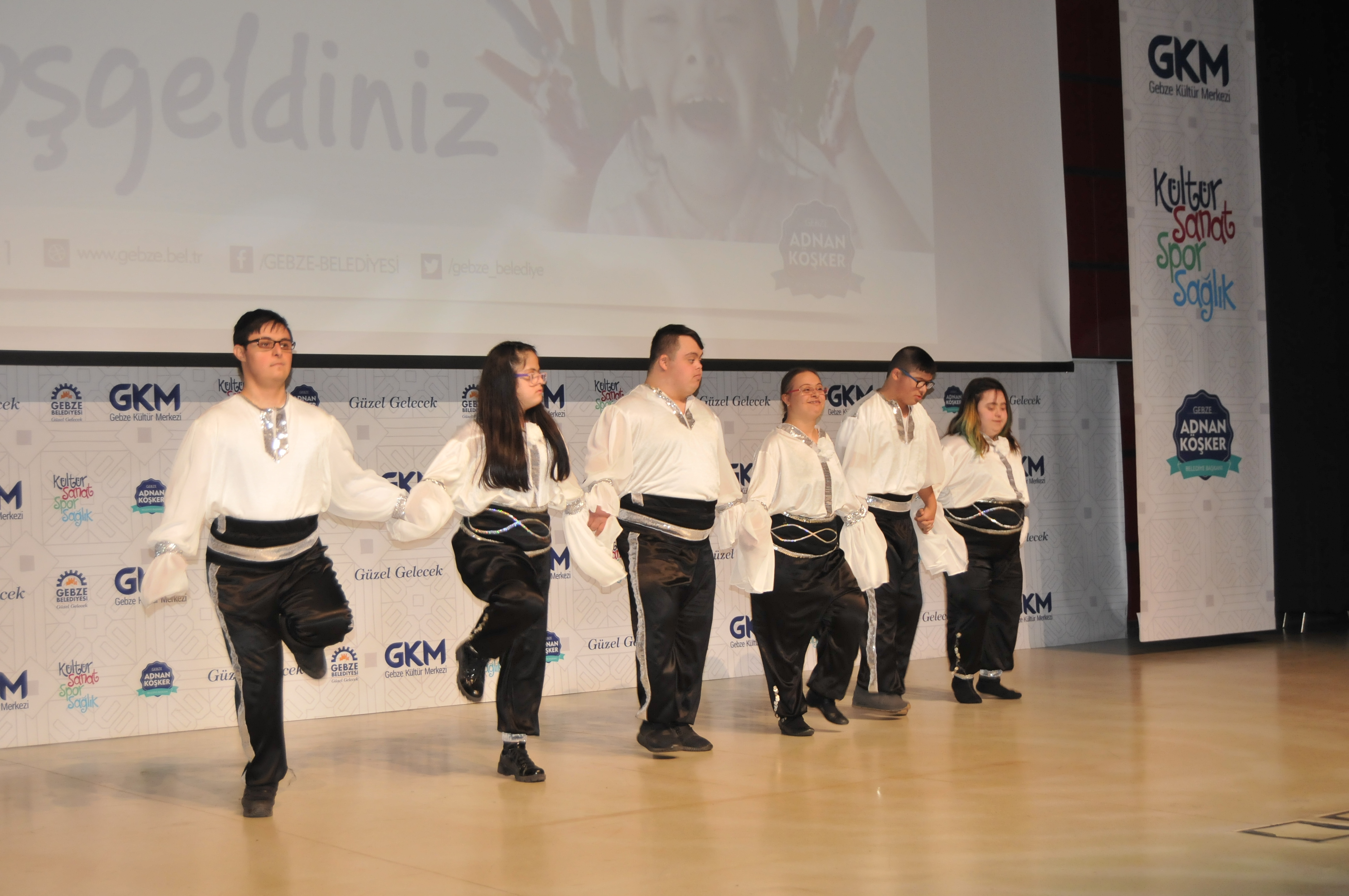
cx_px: 674
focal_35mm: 57
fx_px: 2133
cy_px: 448
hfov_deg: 35.1
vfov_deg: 23.7
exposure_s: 1/60
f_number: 4.8
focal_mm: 38
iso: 800
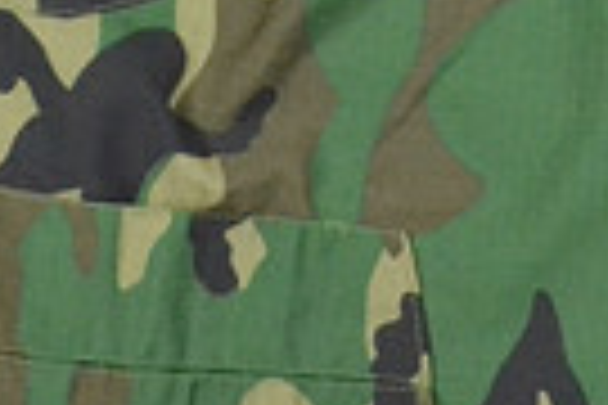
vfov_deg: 4.8
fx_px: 4796
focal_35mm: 284
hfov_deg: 7.2
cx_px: 860
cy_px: -281
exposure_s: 1/100
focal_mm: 32
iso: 3200
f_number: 8
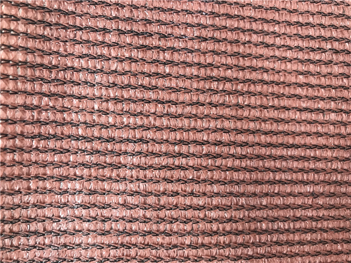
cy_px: 132
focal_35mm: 28
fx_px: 284
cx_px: 176
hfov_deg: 63.4
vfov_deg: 49.7
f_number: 1.8
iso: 32
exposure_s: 1/33
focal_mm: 3.99
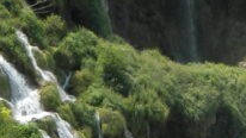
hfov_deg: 6.6
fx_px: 2121
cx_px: 242
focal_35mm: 325
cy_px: 100
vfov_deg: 3.7
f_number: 3.8
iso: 80
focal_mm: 10.2
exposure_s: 1/500
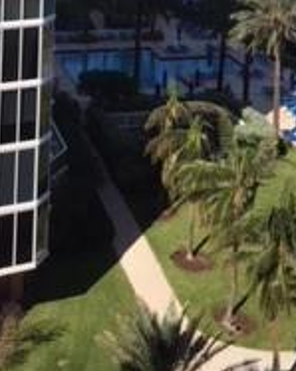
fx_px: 1065
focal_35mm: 97
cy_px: -192
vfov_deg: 17.7
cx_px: 246
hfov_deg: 15.7
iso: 32
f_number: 2.2
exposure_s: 1/2825
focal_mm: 4.15
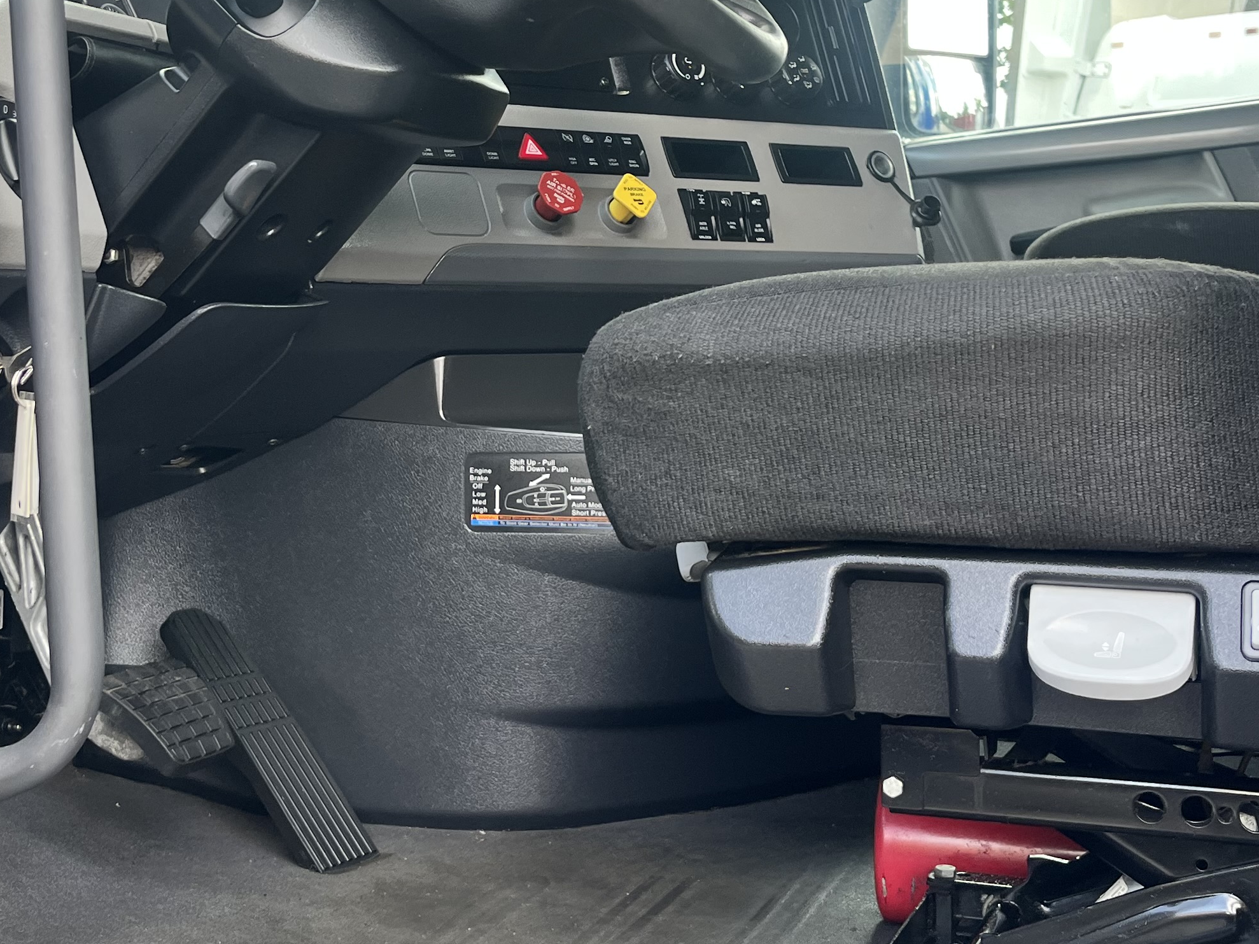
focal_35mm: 53
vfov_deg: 27.3
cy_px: 302
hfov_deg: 36.1
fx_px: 1927
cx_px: 542
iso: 40
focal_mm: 5.1
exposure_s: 1/121
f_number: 1.6
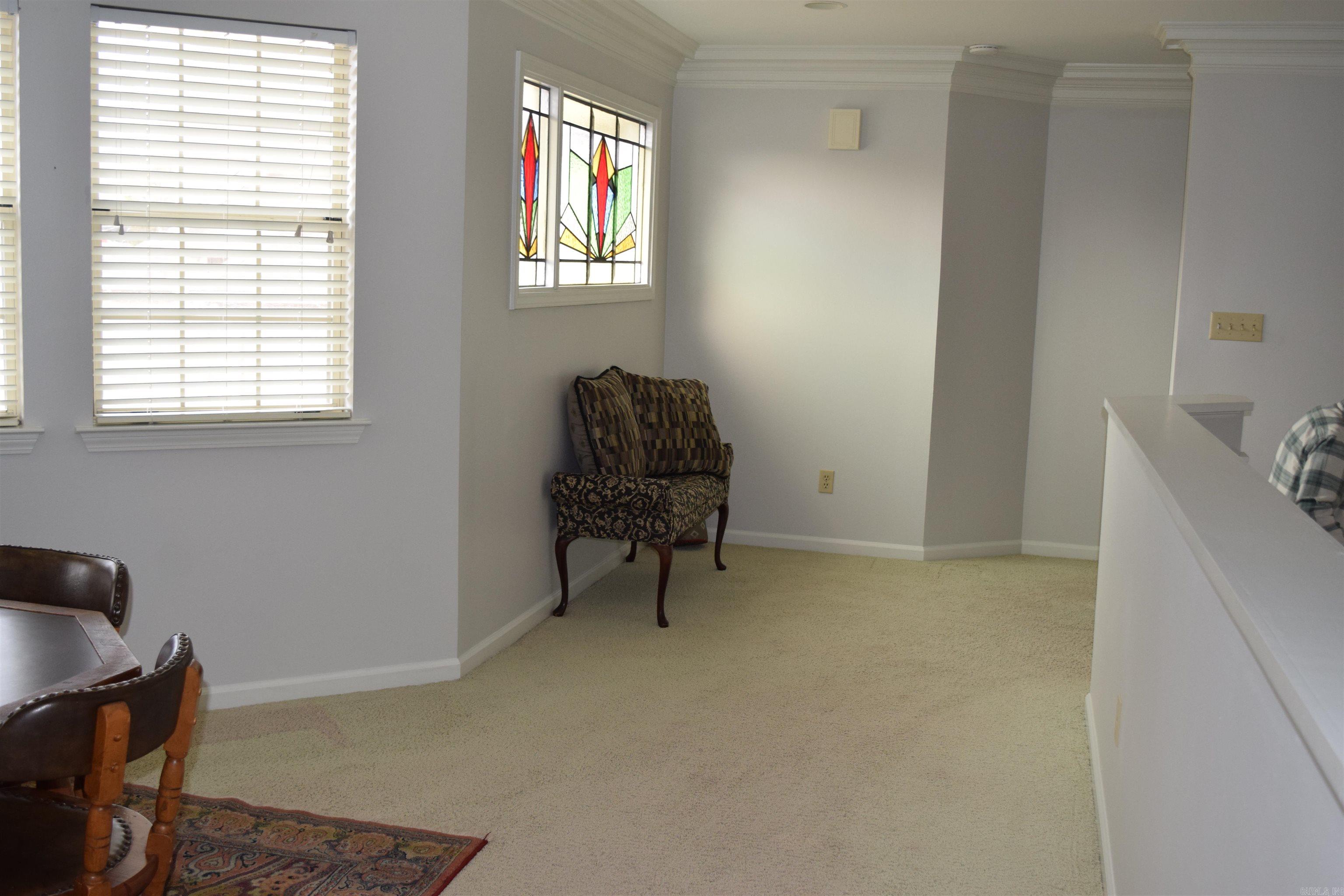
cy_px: 448
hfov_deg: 51.3
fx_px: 1400
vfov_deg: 35.5
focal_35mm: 38
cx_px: 672
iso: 720
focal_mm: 25
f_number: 5.6
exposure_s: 1/125
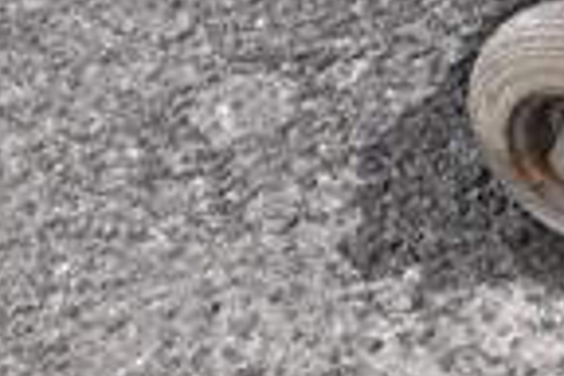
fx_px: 2493
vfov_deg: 8.2
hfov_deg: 11.7
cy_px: -400
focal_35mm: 159
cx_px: 1081
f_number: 7.1
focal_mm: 25
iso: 200
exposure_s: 1/250
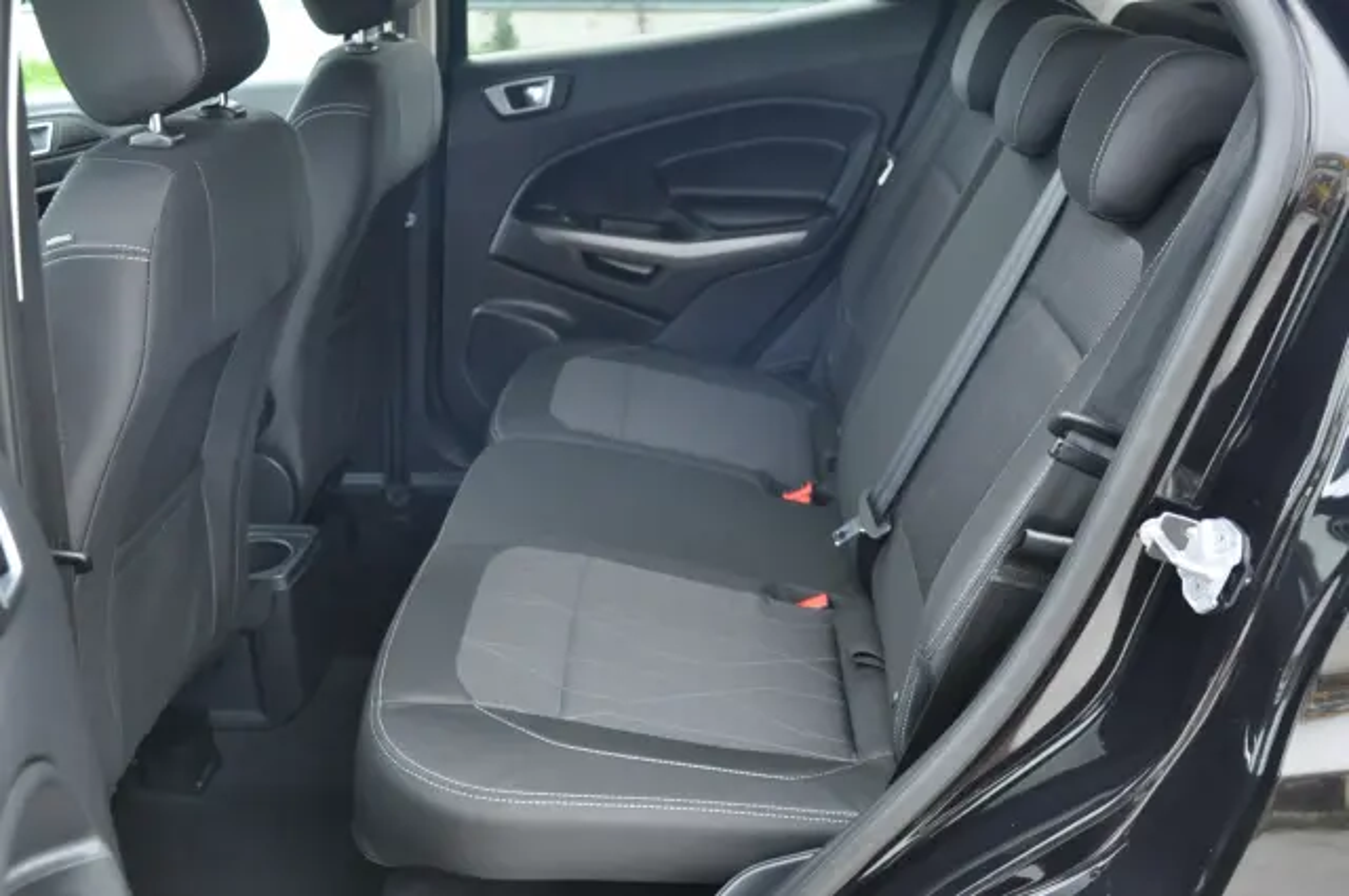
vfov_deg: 36.8
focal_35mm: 36
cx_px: 674
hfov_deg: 53.2
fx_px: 1347
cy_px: 448
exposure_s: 1/25
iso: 1600
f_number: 3.8
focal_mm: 24
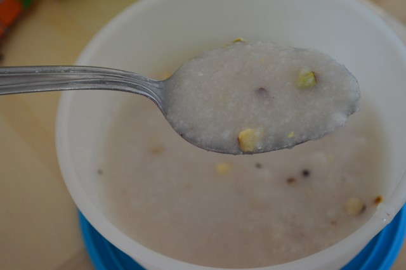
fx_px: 710
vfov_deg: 21.5
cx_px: 203
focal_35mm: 63
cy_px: 135
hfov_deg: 31.9
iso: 800
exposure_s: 1/20
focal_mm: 42
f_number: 5.3
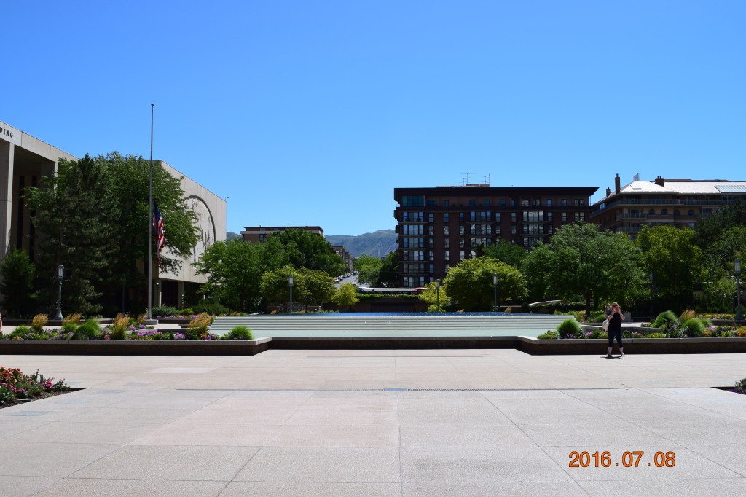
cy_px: 248
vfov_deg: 38.3
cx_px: 373
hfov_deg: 55.1
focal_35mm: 34
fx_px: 715
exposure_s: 1/500
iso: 360
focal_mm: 23
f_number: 11
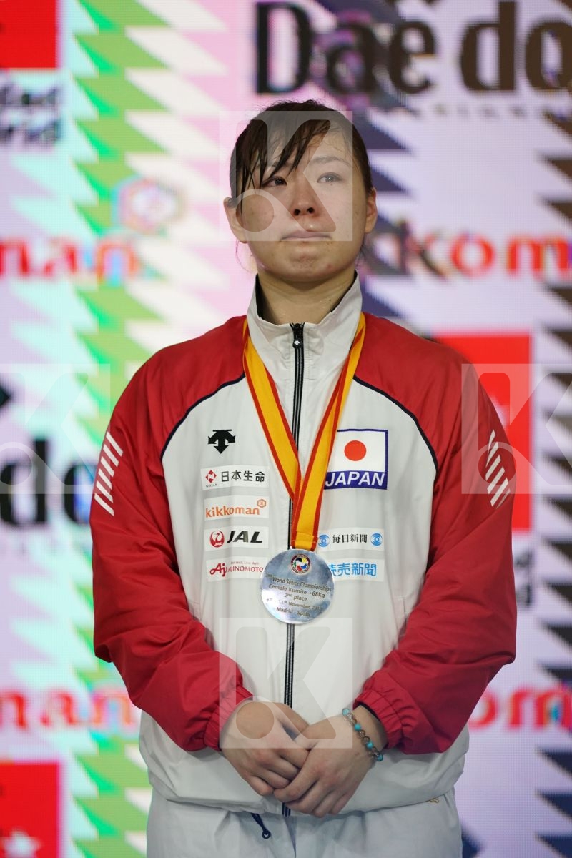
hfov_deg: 3.4
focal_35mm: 400
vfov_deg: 5.2
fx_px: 9533
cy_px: 429
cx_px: 286
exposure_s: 1/500
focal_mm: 400
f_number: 2.8
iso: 3200
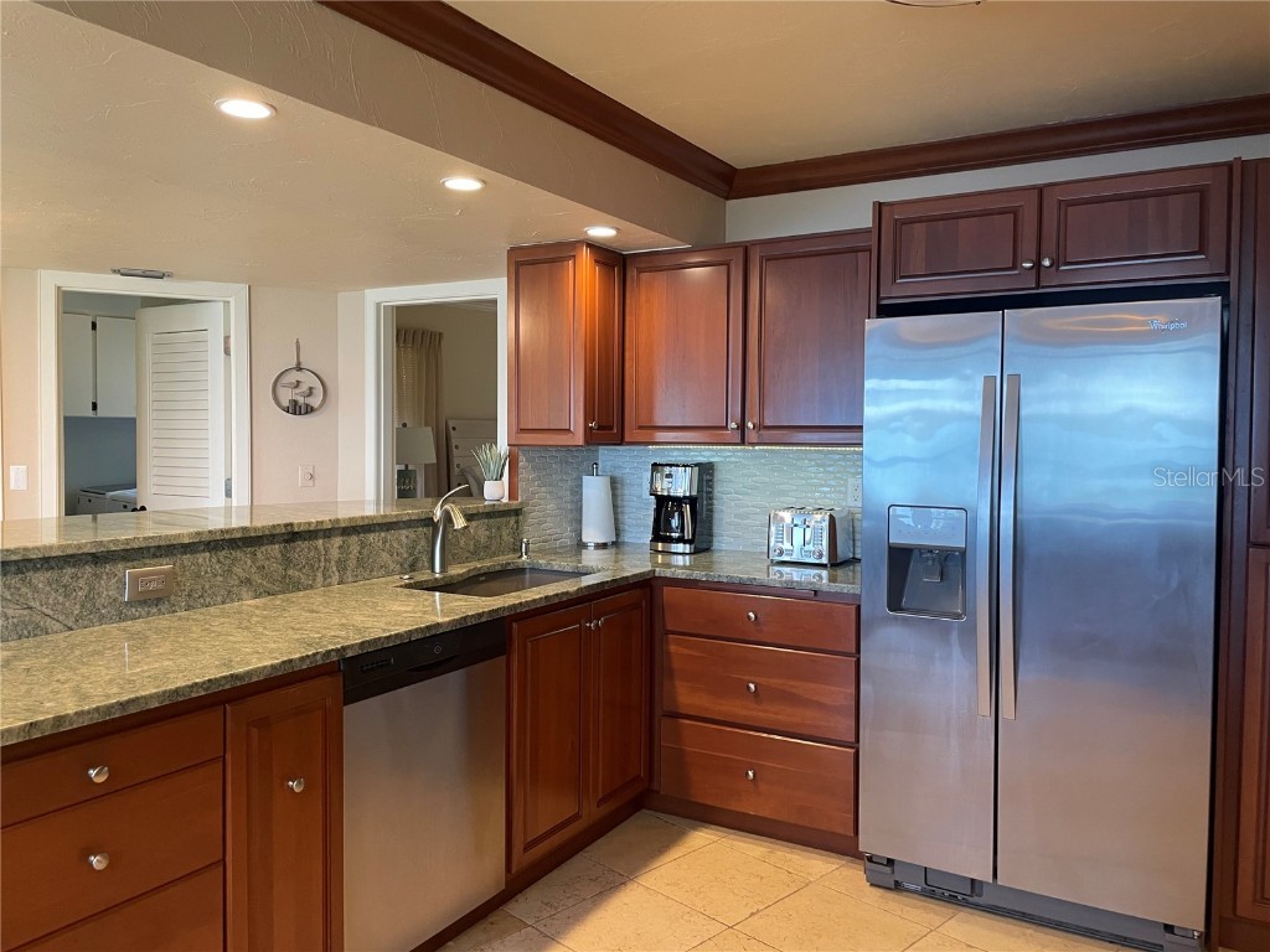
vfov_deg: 53.1
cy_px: 476
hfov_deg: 67.3
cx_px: 635
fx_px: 954
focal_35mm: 26
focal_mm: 4.2
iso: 125
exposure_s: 1/60
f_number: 1.6
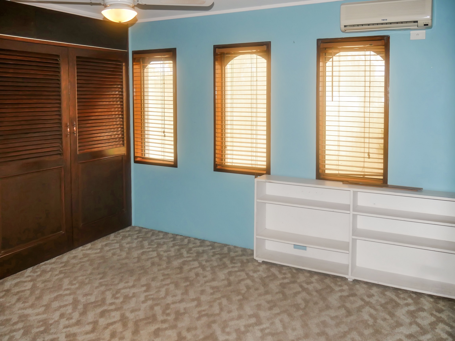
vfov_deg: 49.8
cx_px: 228
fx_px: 368
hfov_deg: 63.4
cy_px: 170
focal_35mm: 28
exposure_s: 1/60
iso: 500
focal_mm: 14
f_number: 3.5
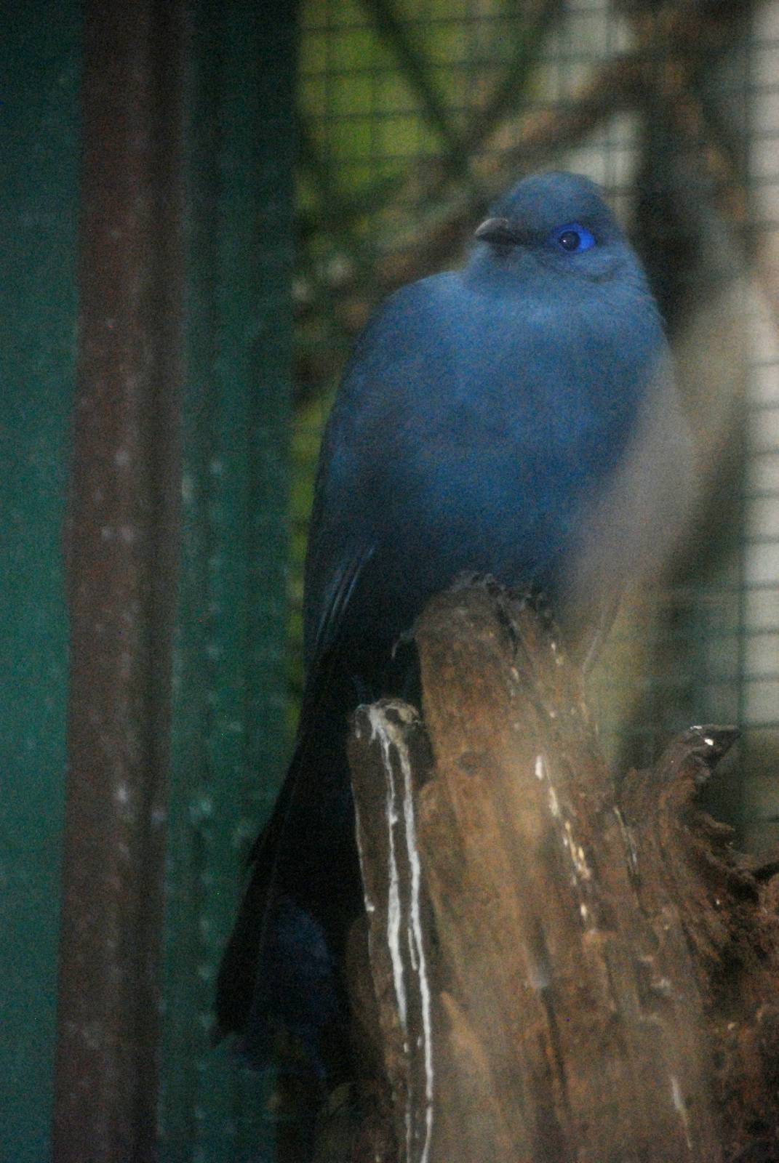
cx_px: 390
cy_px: 582
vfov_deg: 6.2
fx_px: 10680
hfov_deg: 4.2
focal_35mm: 330
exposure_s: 1/60
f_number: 5.6
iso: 1600
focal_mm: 220
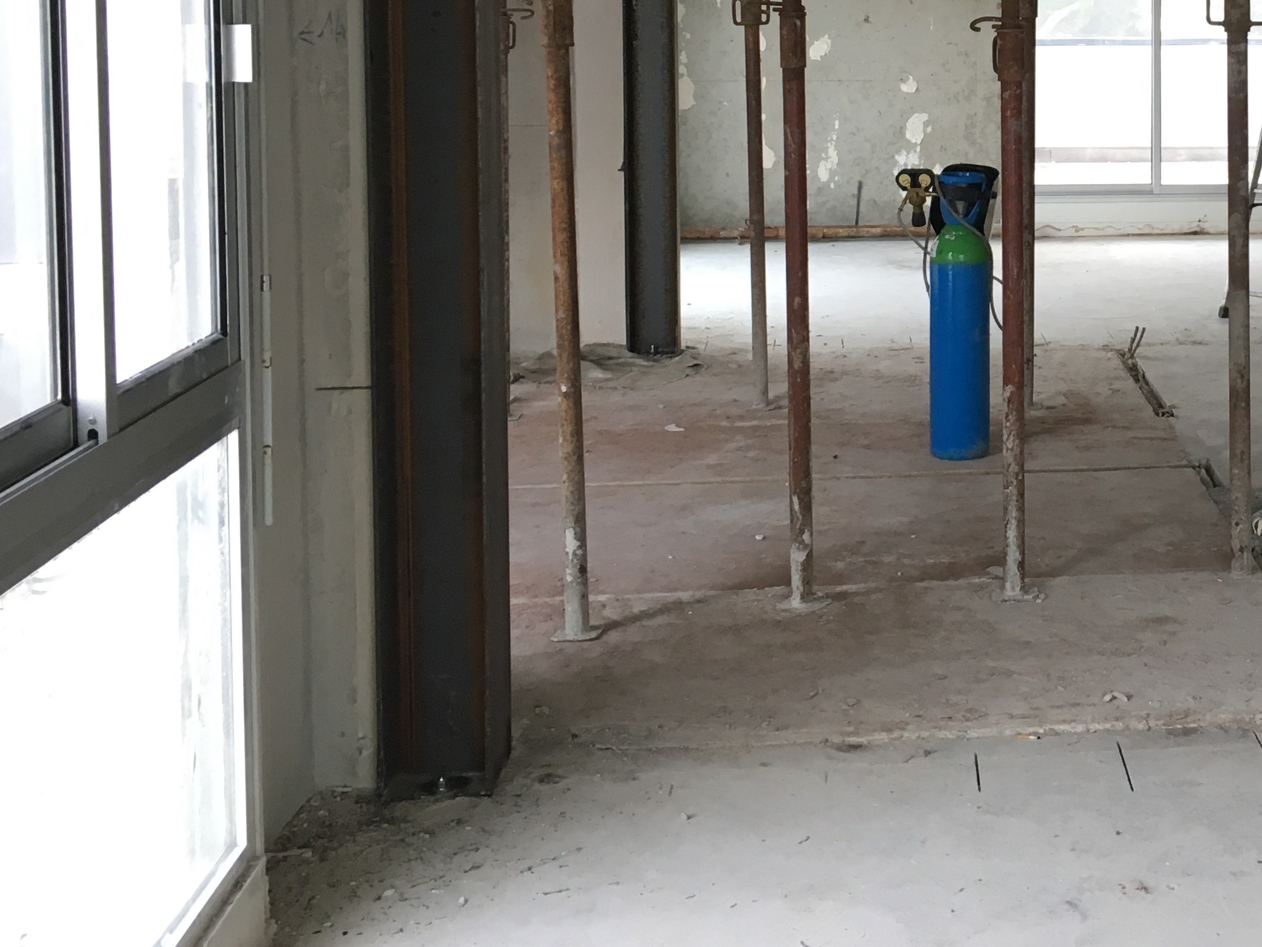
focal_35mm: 56
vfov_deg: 25.4
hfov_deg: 32.2
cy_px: 111
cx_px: 1192
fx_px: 2042
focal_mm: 4.15
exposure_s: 1/33
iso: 50
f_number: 2.2
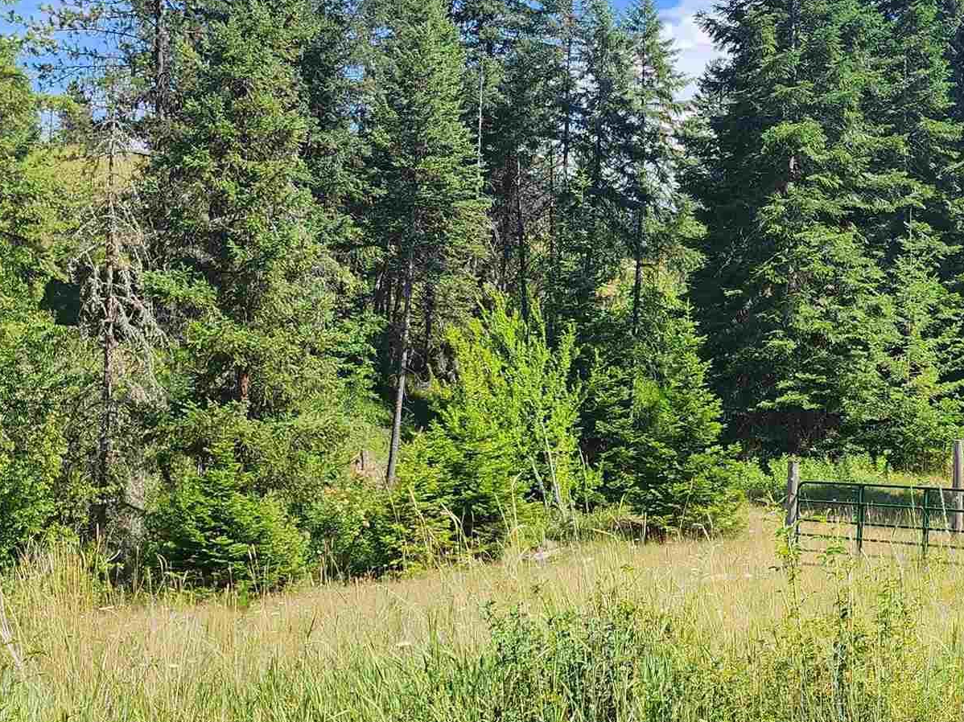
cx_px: 891
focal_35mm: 59
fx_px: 1643
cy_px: 425
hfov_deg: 31.0
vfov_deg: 24.8
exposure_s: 1/583
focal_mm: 6.4
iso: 12
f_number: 1.8
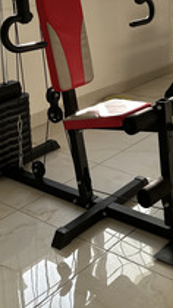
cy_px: 21
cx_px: 158
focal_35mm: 57
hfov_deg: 20.6
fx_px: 465
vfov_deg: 34.3
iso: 80
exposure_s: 1/121
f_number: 1.78
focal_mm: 6.86
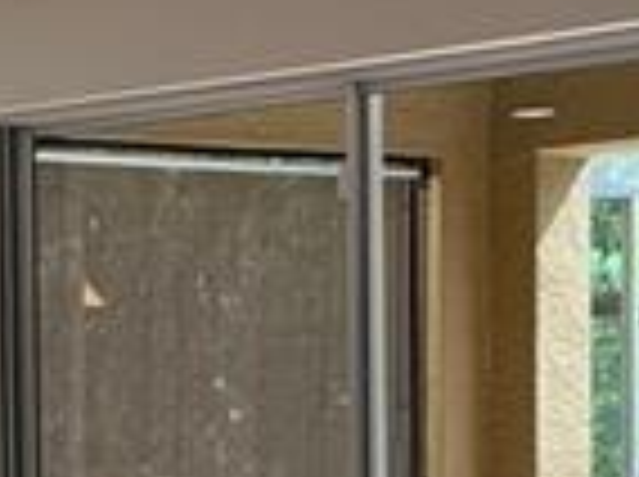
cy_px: 693
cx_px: 50
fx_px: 3465
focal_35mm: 188
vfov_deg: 7.7
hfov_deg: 10.5
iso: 32
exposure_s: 1/120
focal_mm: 4.25
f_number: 1.8
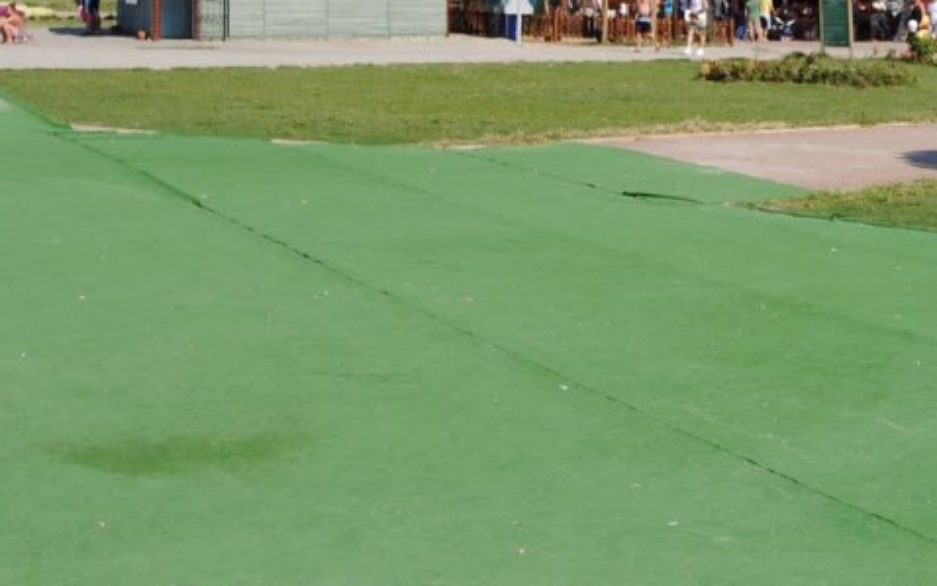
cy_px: -10
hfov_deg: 22.7
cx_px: 915
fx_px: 2248
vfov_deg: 14.6
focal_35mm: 88
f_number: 8
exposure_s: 1/250
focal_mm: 24
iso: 100
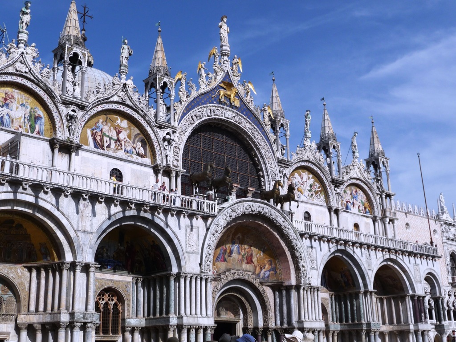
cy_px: 171
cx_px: 228
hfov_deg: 42.1
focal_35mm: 45
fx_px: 593
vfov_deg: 32.2
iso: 100
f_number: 10
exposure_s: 1/250
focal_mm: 7.6
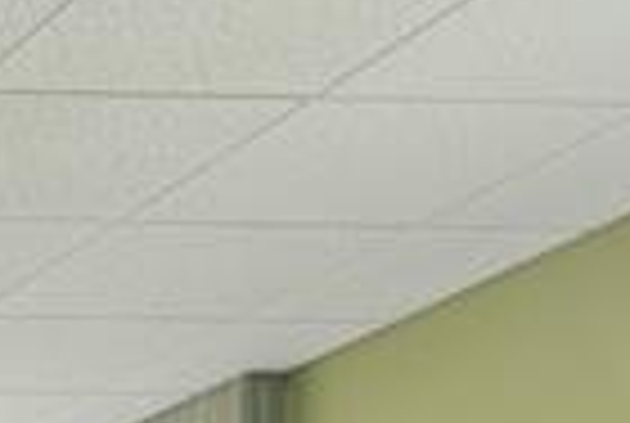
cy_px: 922
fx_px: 2175
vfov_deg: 10.1
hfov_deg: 13.2
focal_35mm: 124
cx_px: -792
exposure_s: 1/80
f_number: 4.5
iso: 100
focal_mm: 17
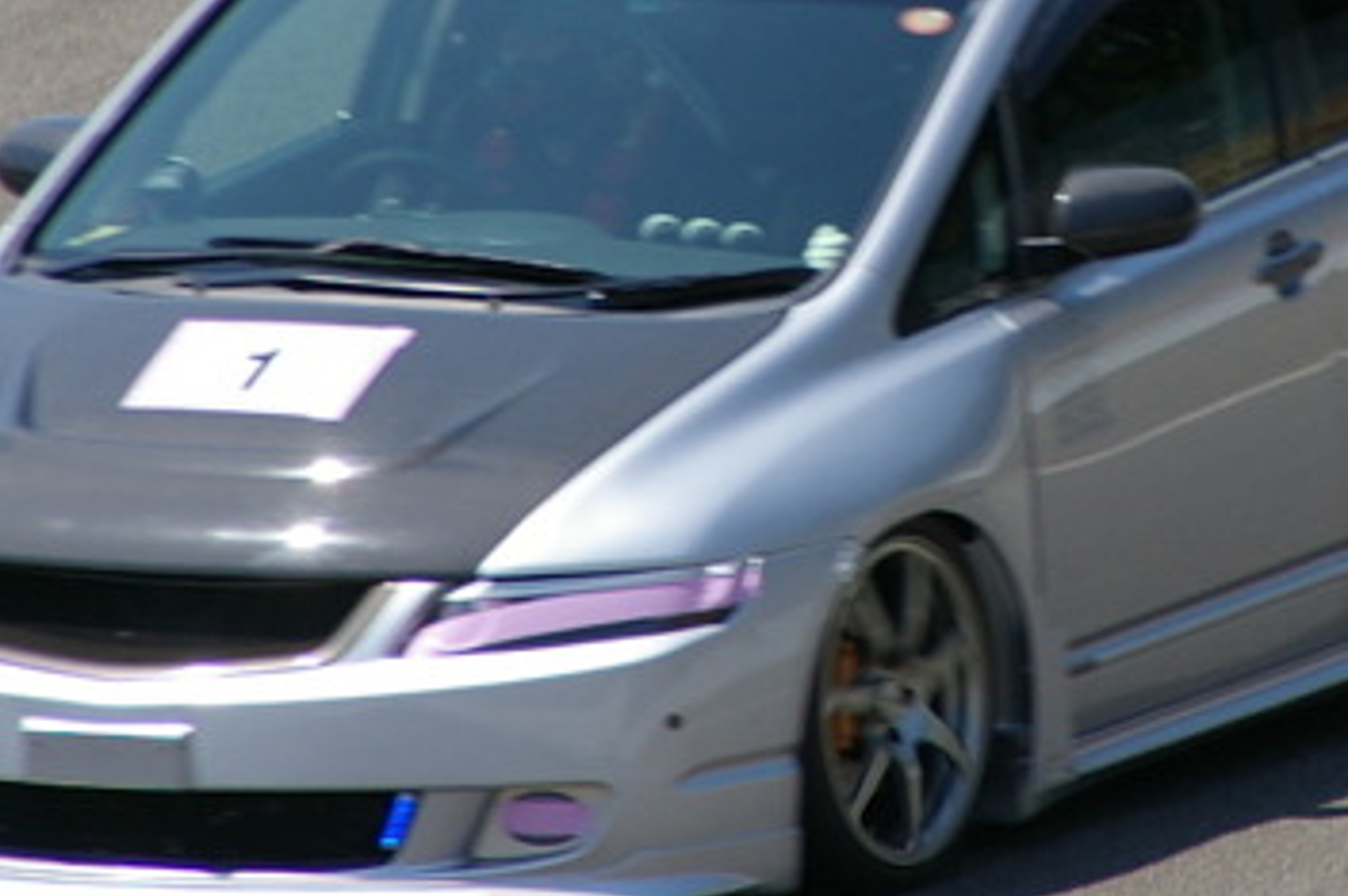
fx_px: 40813
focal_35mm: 1091
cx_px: 1042
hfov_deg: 1.9
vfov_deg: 1.3
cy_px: 161
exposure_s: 1/500
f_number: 8
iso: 200
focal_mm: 250
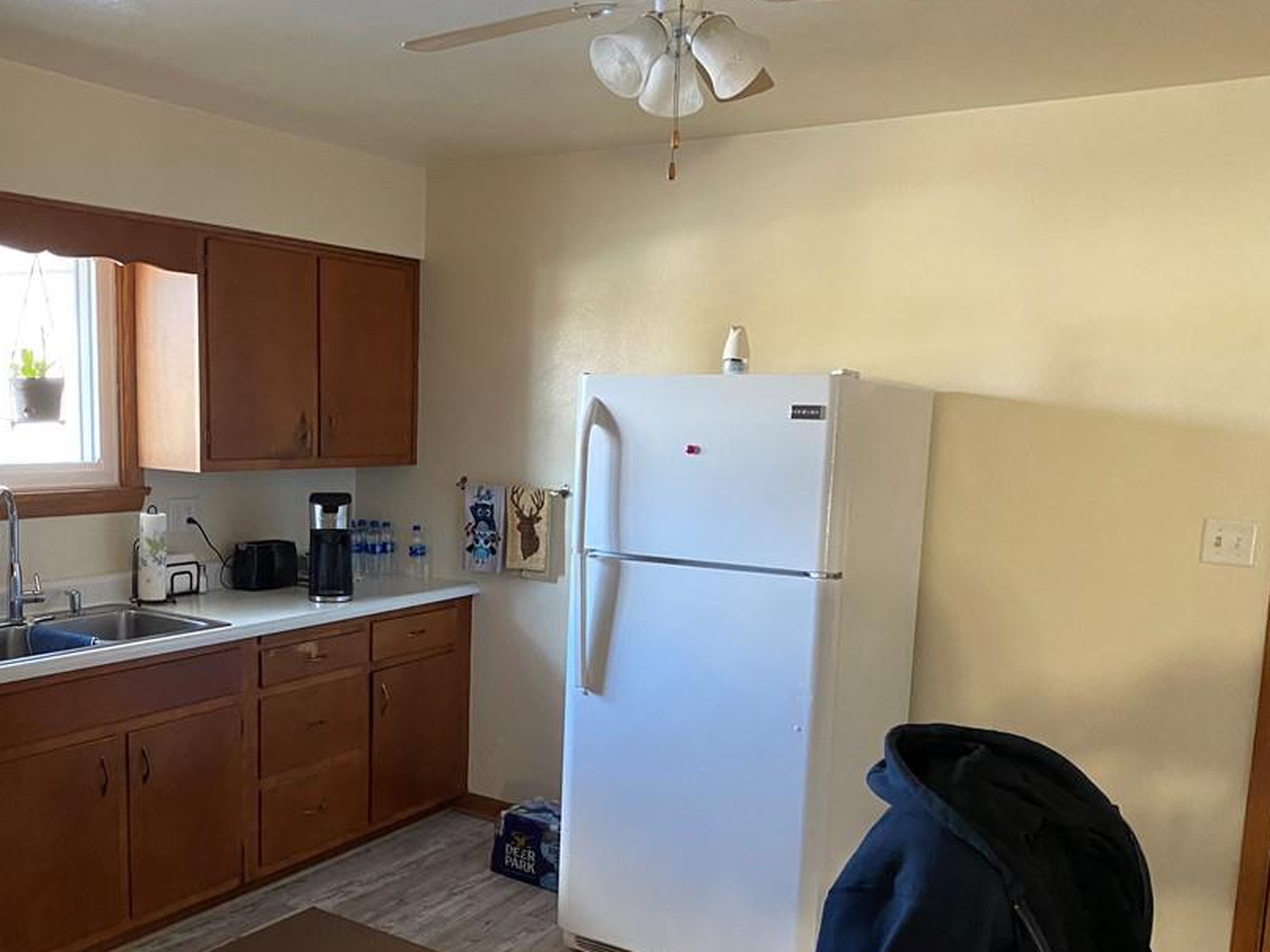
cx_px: 494
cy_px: 570
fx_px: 1211
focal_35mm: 33
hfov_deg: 54.9
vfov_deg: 42.7
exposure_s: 1/60
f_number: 1.8
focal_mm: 4.25
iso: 400
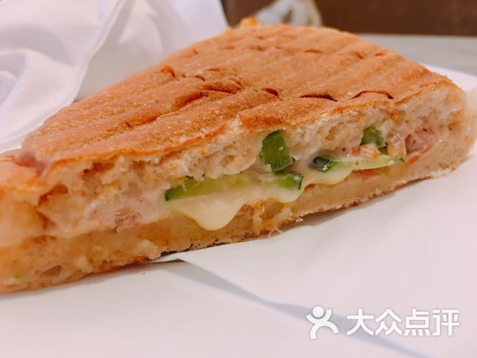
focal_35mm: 29
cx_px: 238
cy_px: 179
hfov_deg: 61.7
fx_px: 400
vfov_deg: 48.2
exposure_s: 1/10
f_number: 2.2
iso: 100
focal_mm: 4.15
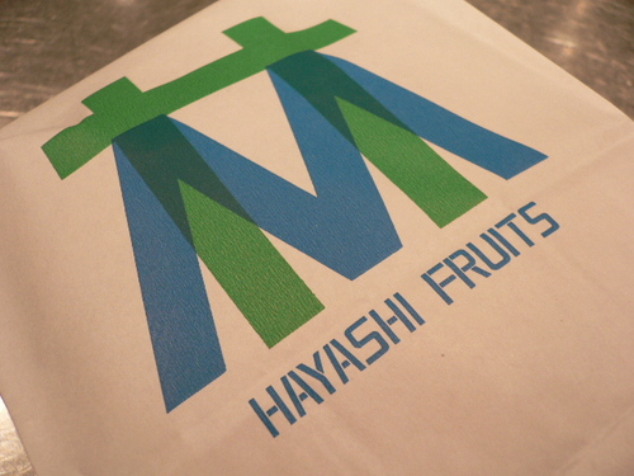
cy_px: 238
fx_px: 641
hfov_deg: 52.6
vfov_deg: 40.7
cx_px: 317
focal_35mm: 35
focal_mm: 5.8
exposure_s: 1/60
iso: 100
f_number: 2.8
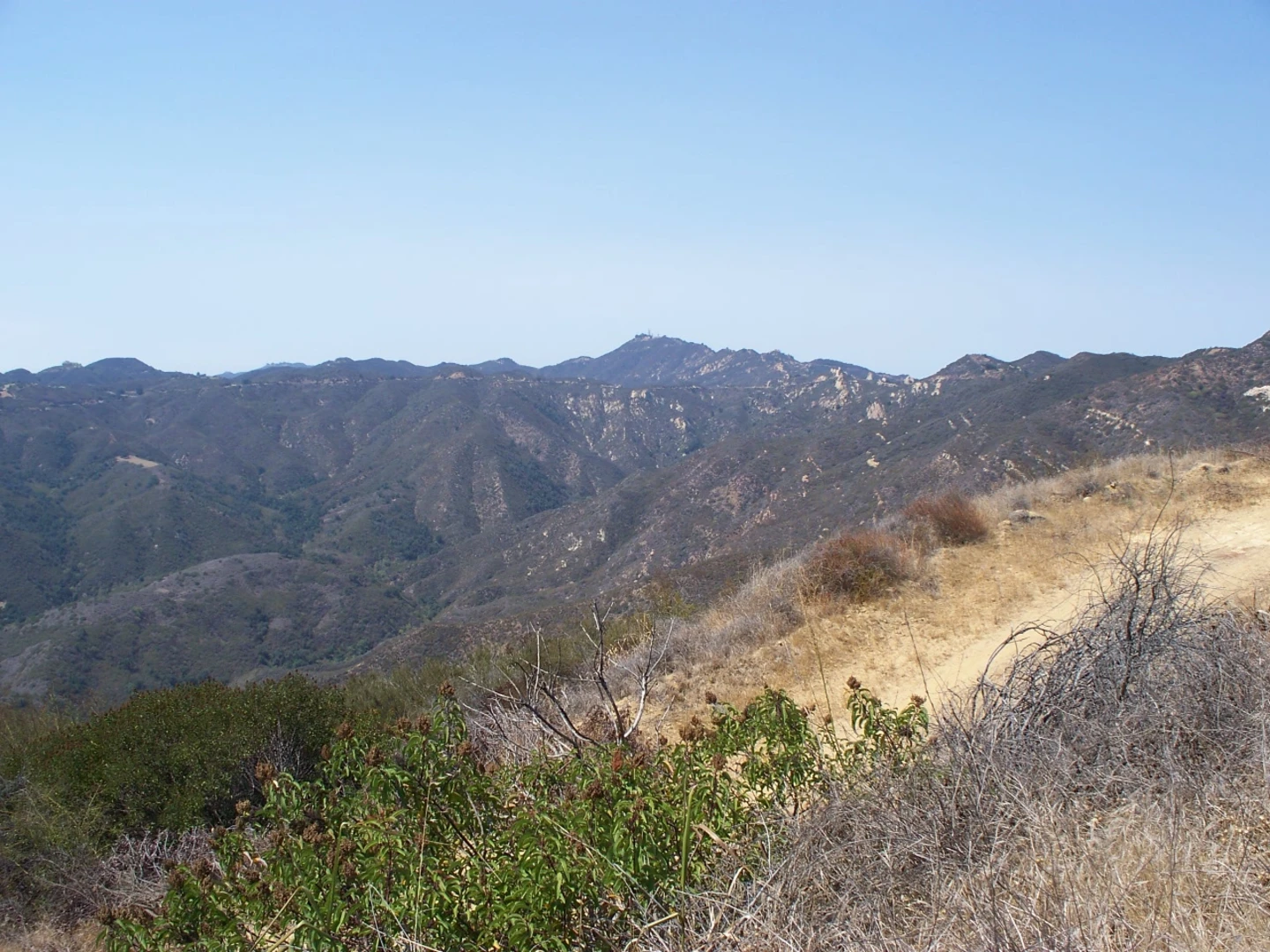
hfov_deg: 51.4
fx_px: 1321
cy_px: 476
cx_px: 635
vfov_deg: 39.7
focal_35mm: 36
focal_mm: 7.54
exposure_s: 1/400
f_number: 5
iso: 80
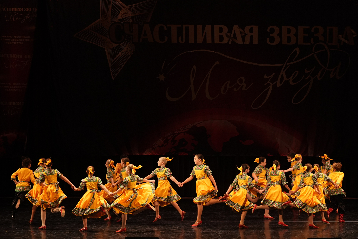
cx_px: 179
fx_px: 1044
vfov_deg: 13.0
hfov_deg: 19.5
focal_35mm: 105
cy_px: 120
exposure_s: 1/400
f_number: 2.8
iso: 1000
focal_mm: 70
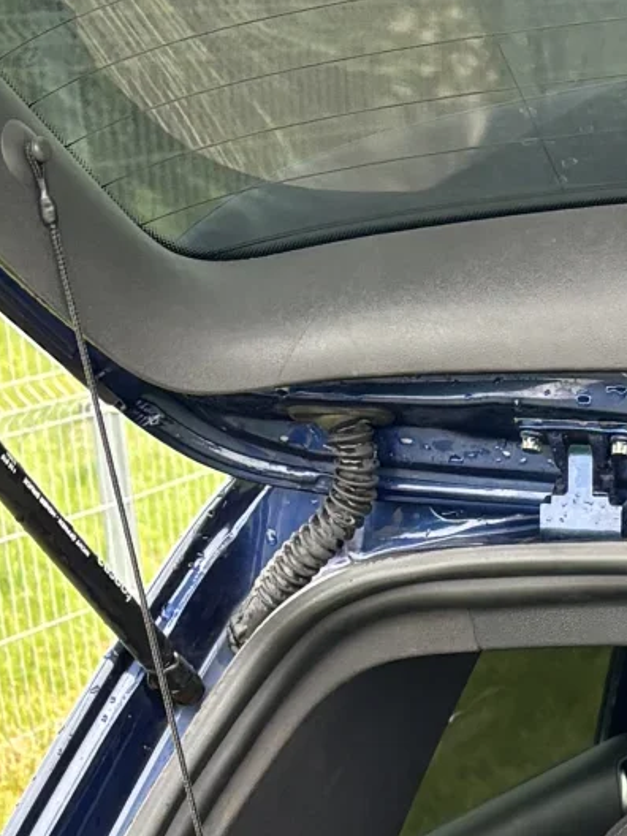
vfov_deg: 14.8
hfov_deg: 10.8
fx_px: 3043
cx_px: 1214
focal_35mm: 126
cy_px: 1140
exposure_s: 1/60
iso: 125
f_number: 1.6
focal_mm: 5.96
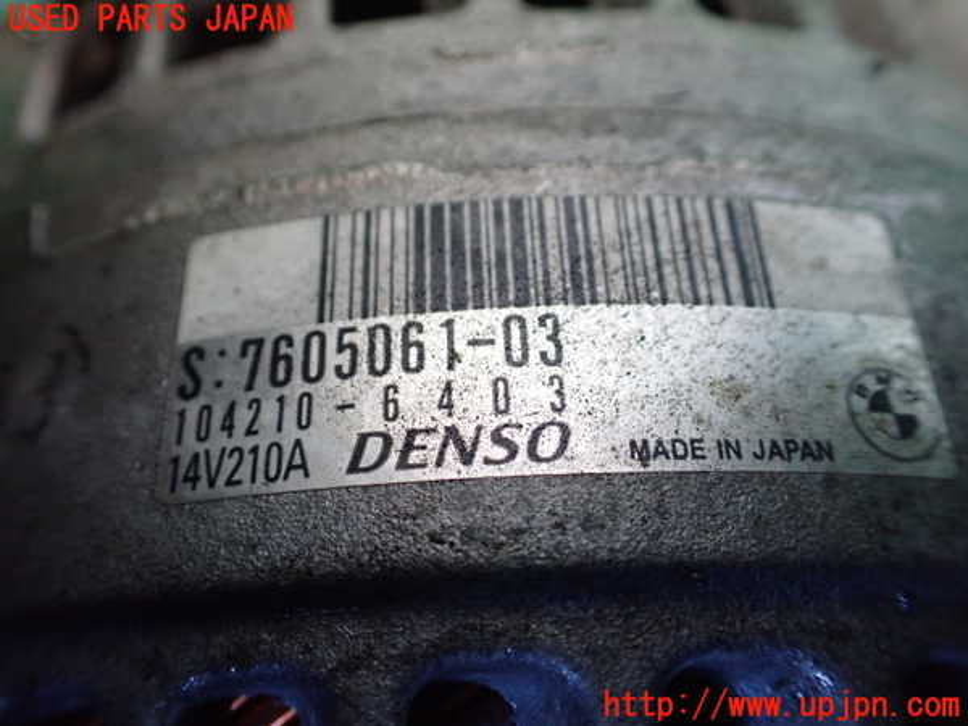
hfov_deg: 60.0
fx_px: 839
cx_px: 484
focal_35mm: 30
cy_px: 363
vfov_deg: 46.8
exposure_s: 1/60
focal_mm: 5.4
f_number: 2.3
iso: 800
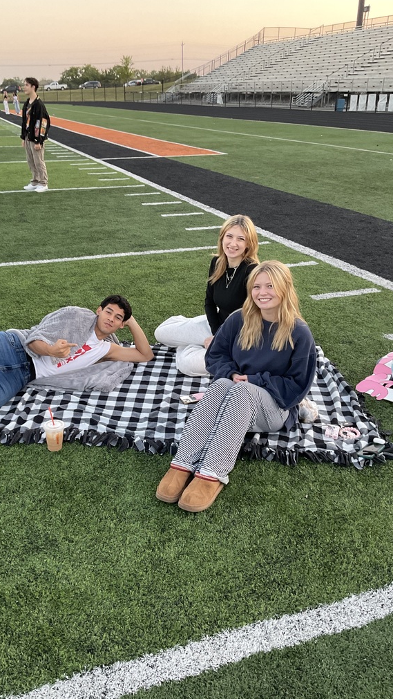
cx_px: 146
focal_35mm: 32
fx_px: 593
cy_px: 352
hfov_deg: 36.5
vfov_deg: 61.0
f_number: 1.8
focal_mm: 3
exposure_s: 1/60
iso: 80
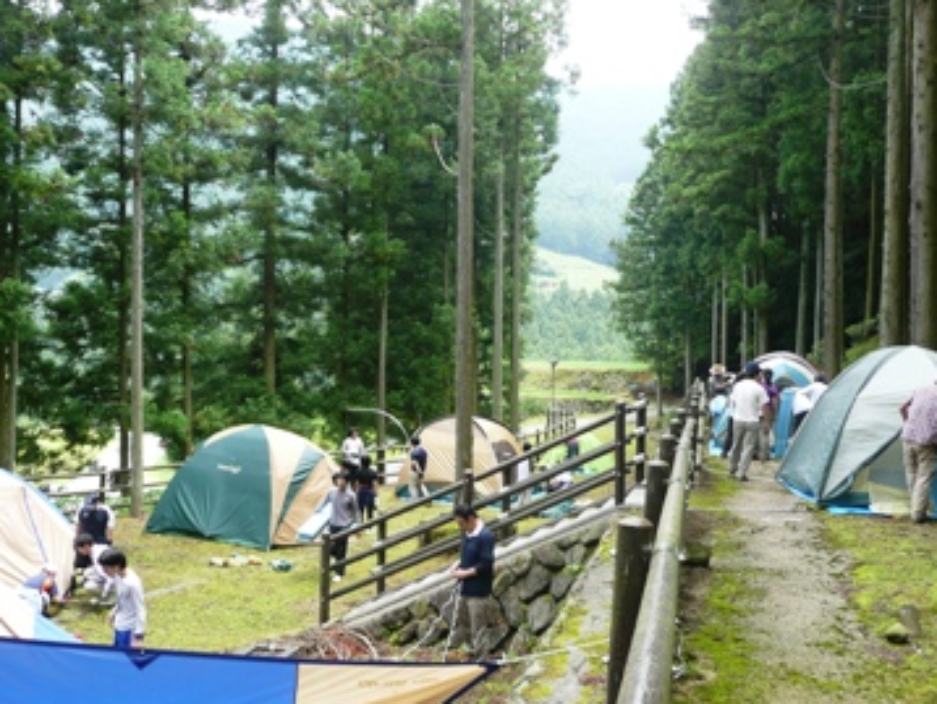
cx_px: 531
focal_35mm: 35
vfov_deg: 40.7
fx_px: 948
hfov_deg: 52.4
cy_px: 372
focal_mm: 4.6
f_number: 3.3
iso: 100
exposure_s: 1/125
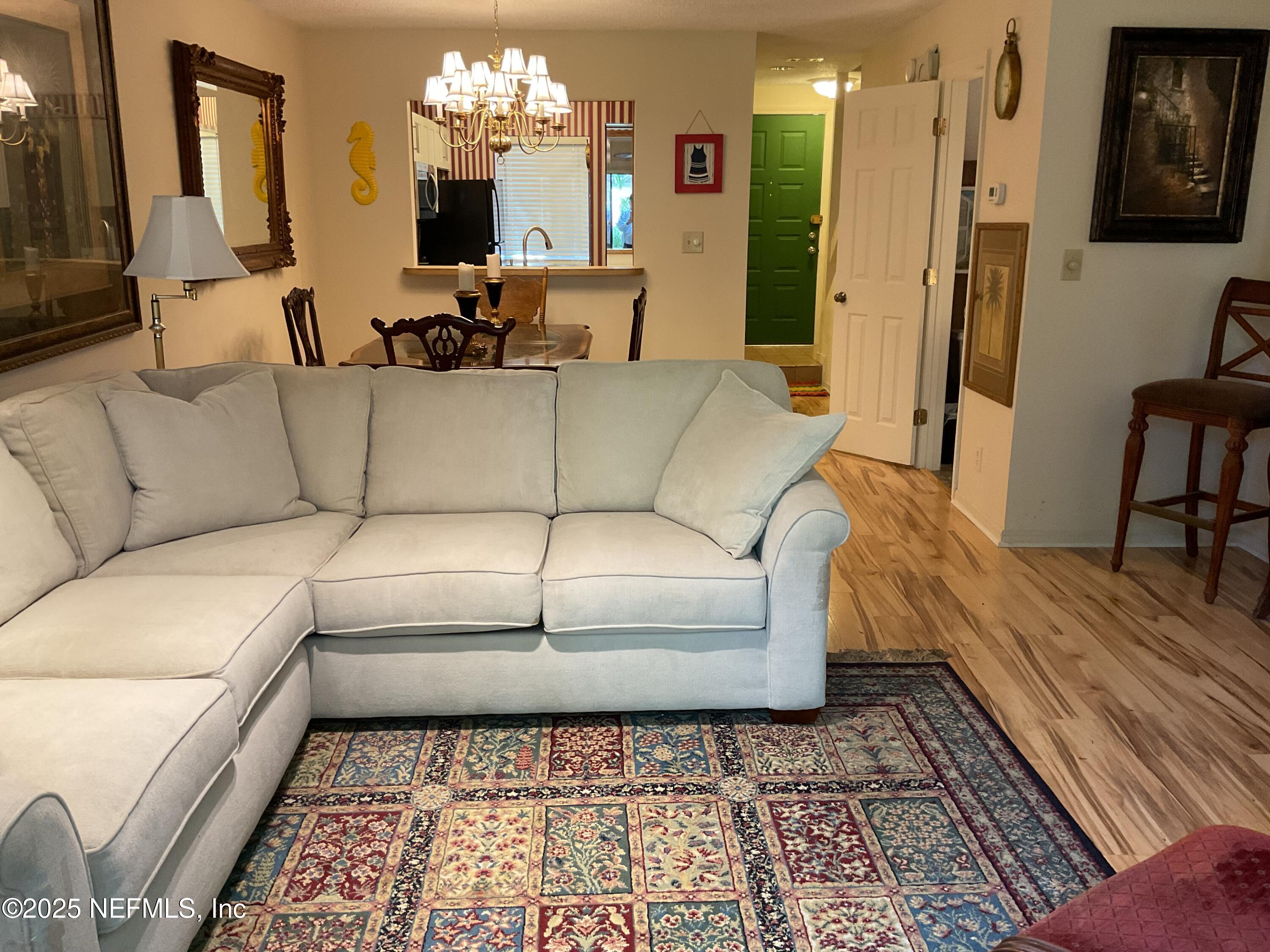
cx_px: 635
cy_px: 476
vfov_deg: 48.2
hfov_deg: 61.7
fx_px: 1064
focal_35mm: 29
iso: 80
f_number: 1.8
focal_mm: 3
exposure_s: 1/60
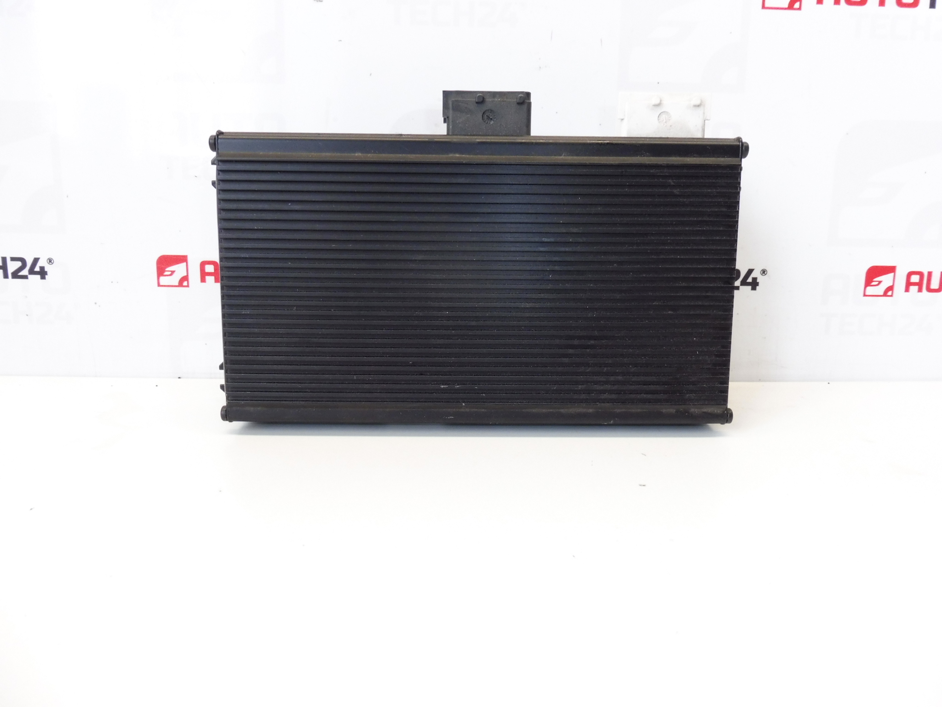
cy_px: 354
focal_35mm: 25
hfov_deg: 69.4
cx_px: 471
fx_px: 680
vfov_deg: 54.9
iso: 200
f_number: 4
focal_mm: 4.4
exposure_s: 1/60
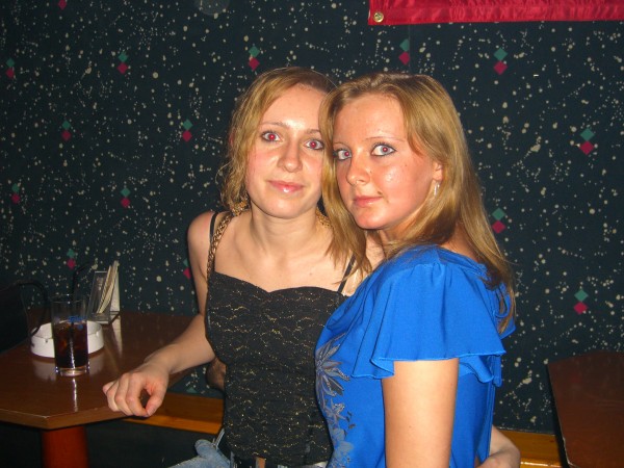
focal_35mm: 38
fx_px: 685
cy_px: 234
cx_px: 312
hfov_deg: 49.0
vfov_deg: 37.7
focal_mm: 7.9
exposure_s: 1/60
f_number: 2.8
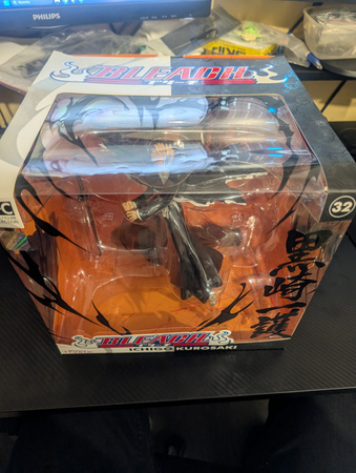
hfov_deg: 57.0
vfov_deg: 71.5
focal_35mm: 24
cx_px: 178
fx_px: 328
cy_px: 236
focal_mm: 6.9
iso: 653
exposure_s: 1/90
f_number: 1.68
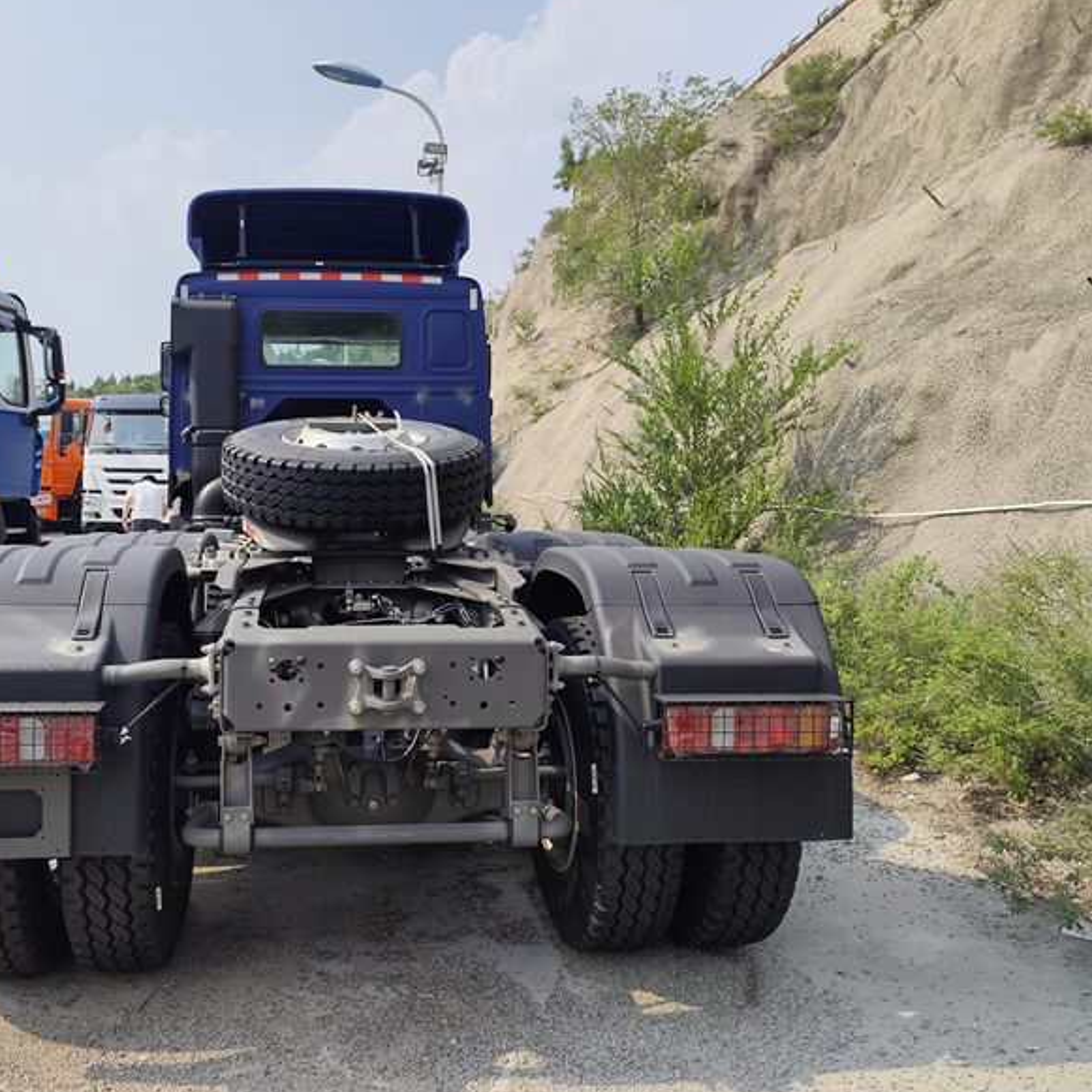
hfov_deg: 56.5
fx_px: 999
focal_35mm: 28
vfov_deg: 57.3
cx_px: 402
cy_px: 543
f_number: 1.65
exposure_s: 1/1400
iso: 50
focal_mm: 6.14
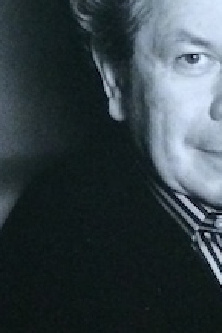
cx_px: -5
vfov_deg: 14.0
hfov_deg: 9.3
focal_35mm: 147
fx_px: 1357
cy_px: 176
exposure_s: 1/15
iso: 640
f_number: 2.2
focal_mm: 4.12
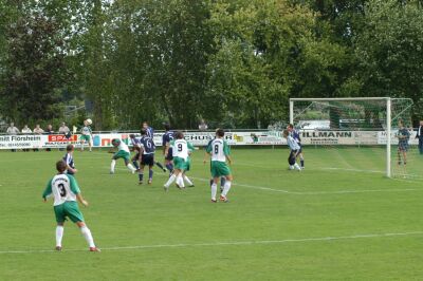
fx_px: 1409
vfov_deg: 11.4
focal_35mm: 120
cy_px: 140
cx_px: 212
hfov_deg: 17.1
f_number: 6.3
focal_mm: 80
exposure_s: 1/160
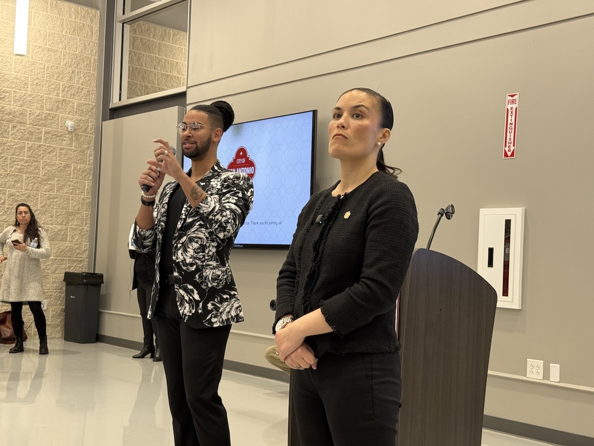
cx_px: 297
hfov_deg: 39.6
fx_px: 824
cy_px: 223
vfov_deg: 30.3
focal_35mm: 48
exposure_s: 1/60
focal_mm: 6.76
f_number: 1.78
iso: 100
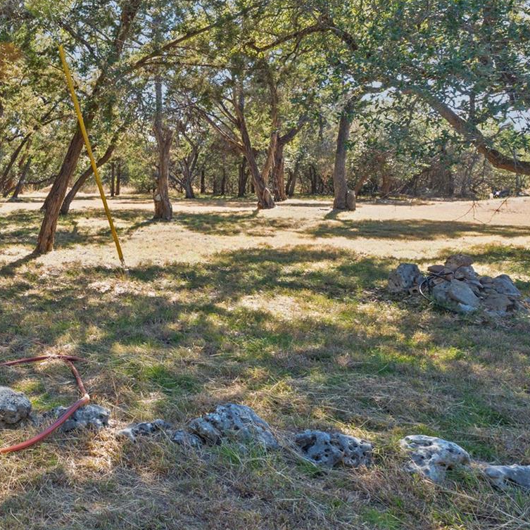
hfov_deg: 35.8
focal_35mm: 37
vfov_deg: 44.5
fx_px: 641
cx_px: -95
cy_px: 194
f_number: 9
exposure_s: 1/20
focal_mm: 16
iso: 320
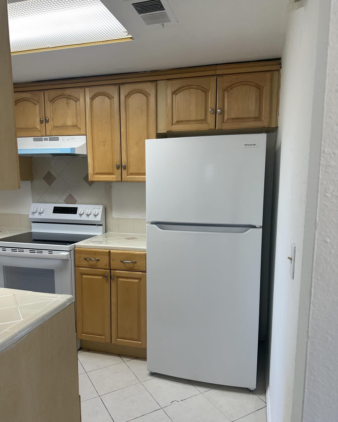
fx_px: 325
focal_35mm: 26
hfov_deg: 54.9
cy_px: 229
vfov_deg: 65.9
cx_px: 163
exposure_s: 1/120
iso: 80
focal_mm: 6.86
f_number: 1.78
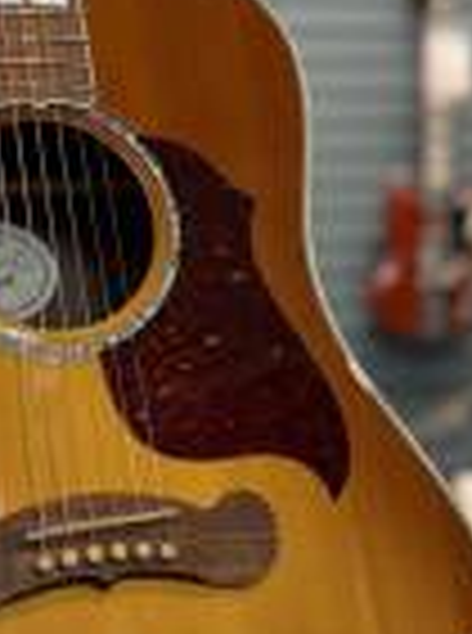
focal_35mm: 74
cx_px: 117
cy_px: 297
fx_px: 1352
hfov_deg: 19.7
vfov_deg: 26.4
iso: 100
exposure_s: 1/60
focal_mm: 5.96
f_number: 1.6
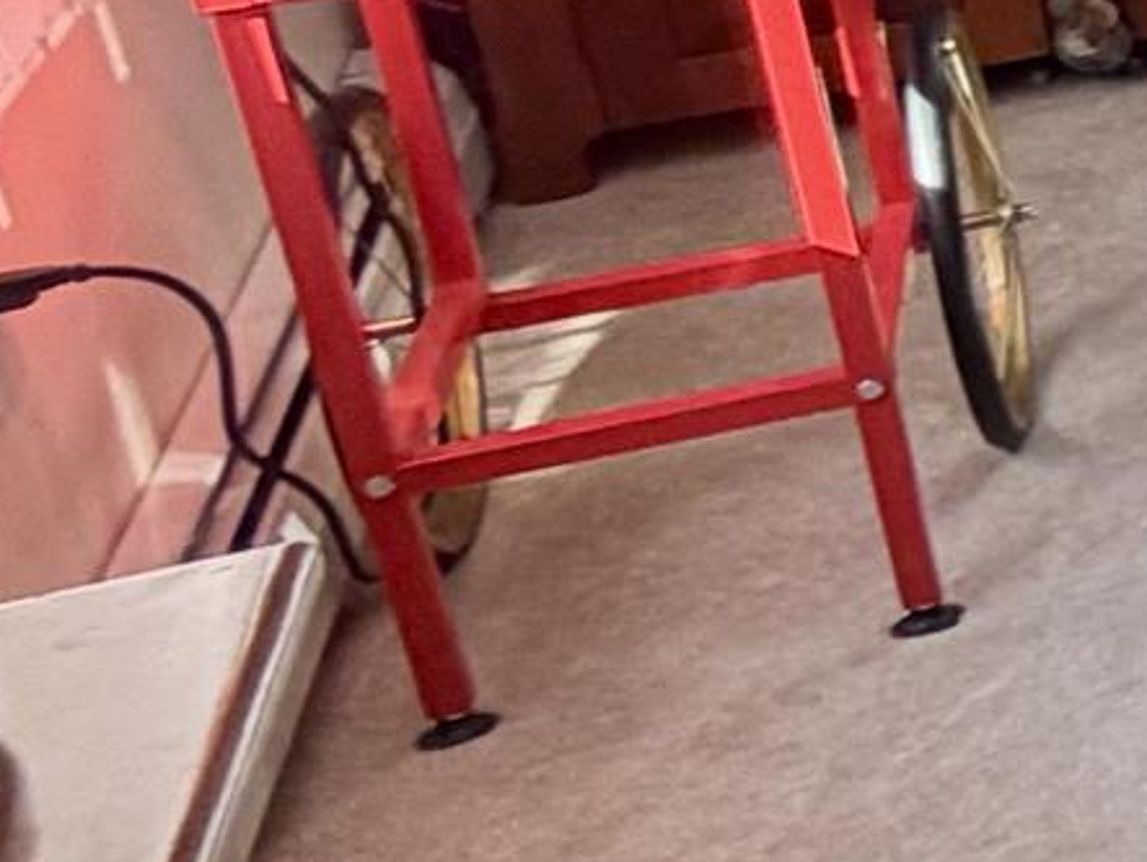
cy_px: -264
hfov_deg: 11.4
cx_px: 3462
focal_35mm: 97
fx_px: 3217
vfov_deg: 14.6
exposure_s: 1/120
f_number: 2.2
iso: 100
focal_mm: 2.22
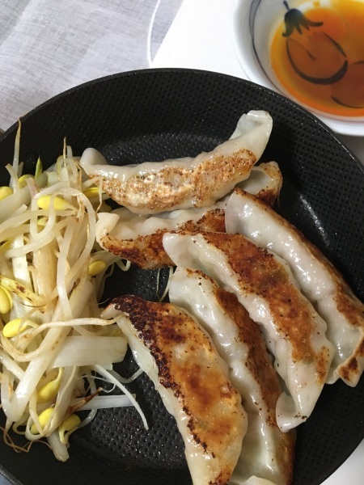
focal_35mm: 29
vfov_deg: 61.7
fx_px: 407
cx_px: 182
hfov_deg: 48.2
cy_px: 242
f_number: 2.2
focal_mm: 4.15
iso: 200
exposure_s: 1/15
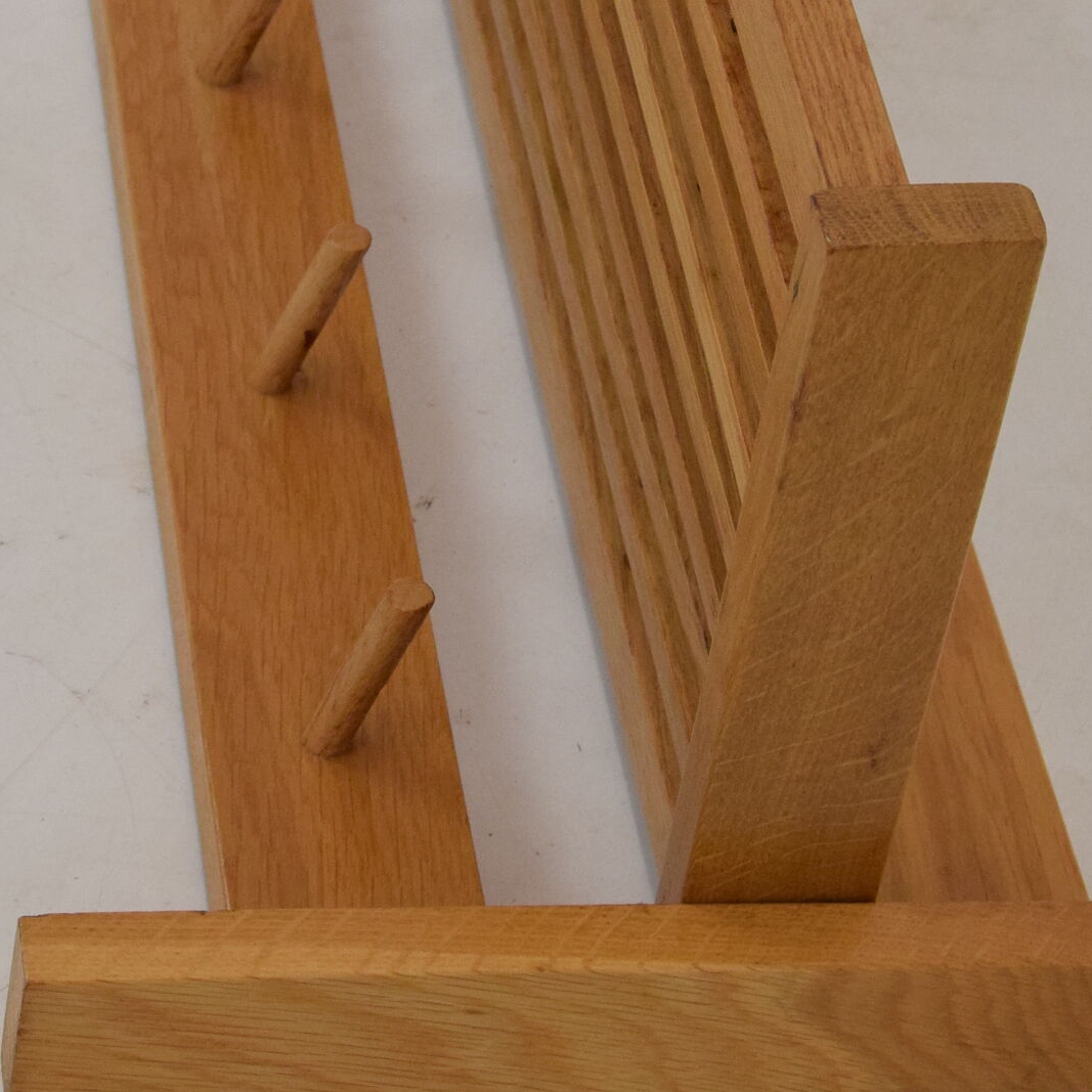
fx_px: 4468
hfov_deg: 13.9
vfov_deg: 13.8
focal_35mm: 125
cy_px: 90
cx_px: 507
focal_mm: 35
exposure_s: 1/320
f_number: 9
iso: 1600
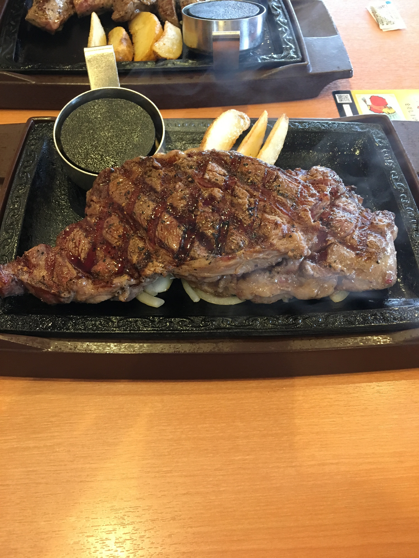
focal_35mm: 29
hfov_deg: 48.2
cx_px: 210
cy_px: 279
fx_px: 468
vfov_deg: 61.7
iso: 200
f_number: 2.2
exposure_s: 1/24
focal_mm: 4.15
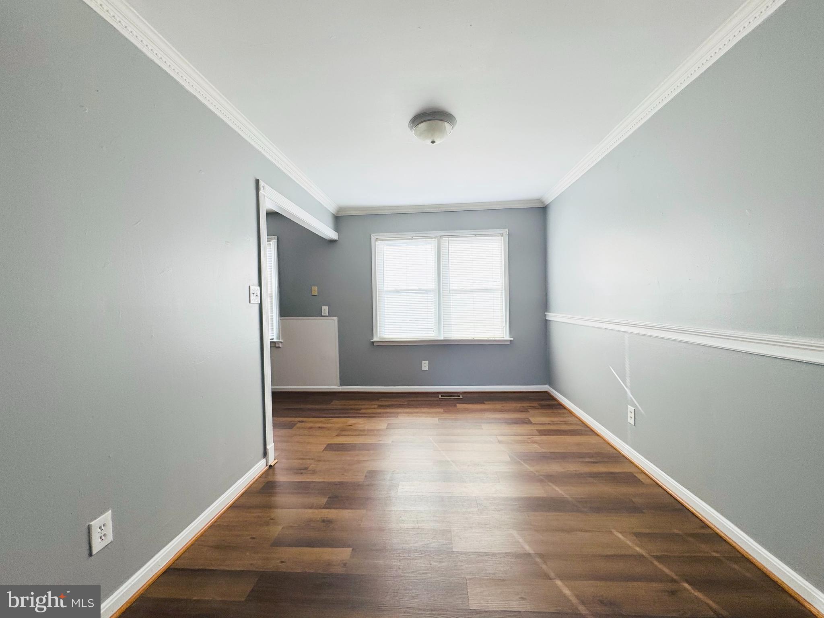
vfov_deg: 85.7
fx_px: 333
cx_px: 412
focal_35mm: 14
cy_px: 309
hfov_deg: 102.1
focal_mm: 2.22
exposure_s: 1/143
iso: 40
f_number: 2.2
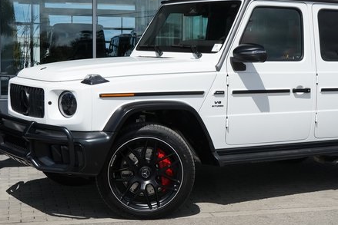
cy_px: 116
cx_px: 215
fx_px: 657
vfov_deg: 19.5
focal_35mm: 70
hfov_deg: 28.7
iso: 5000
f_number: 13
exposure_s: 1/6400
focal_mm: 48
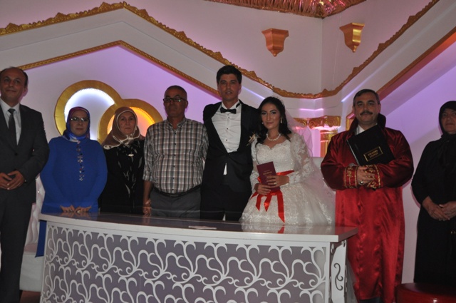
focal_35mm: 46
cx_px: 228
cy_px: 152
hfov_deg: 42.4
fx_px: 588
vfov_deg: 28.9
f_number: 4
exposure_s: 1/60
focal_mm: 31
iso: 800
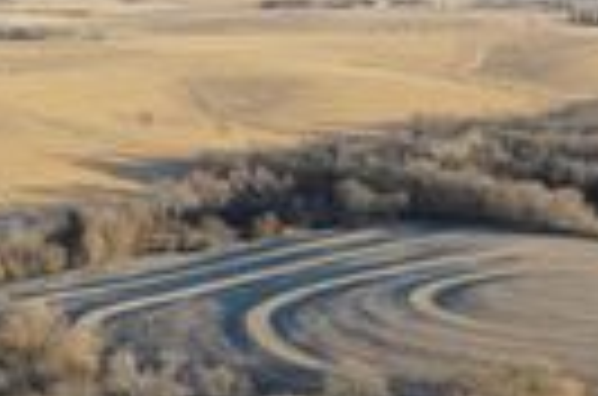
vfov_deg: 14.9
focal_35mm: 91
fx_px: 1508
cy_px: 272
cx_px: 366
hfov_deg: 22.4
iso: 100
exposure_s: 1/200
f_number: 5
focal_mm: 10.26
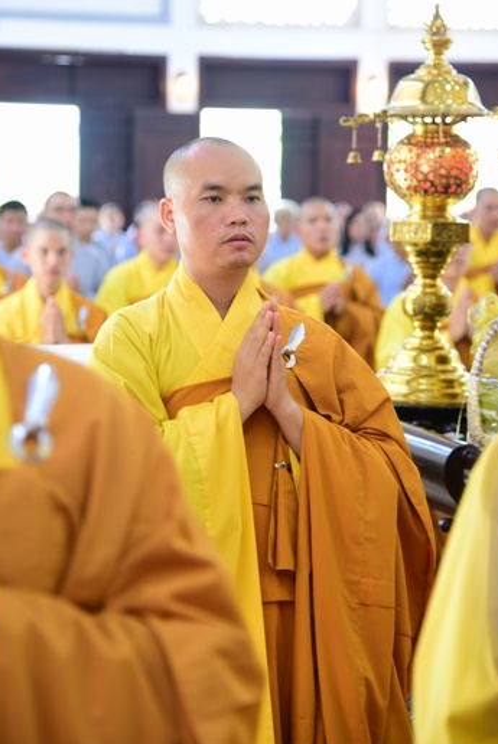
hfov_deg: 12.8
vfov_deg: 19.1
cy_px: 304
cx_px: 209
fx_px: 2216
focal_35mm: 107
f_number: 4
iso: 1000
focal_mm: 85
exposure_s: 1/40
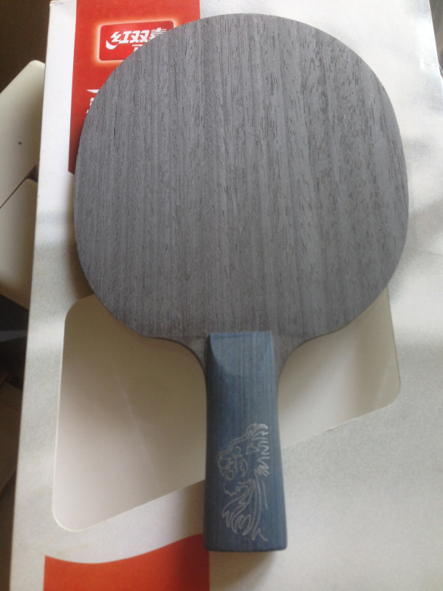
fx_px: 563
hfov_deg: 42.9
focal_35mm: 33
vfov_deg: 55.4
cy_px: 296
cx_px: 222
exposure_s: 1/20
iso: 64
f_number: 2.4
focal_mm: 4.12
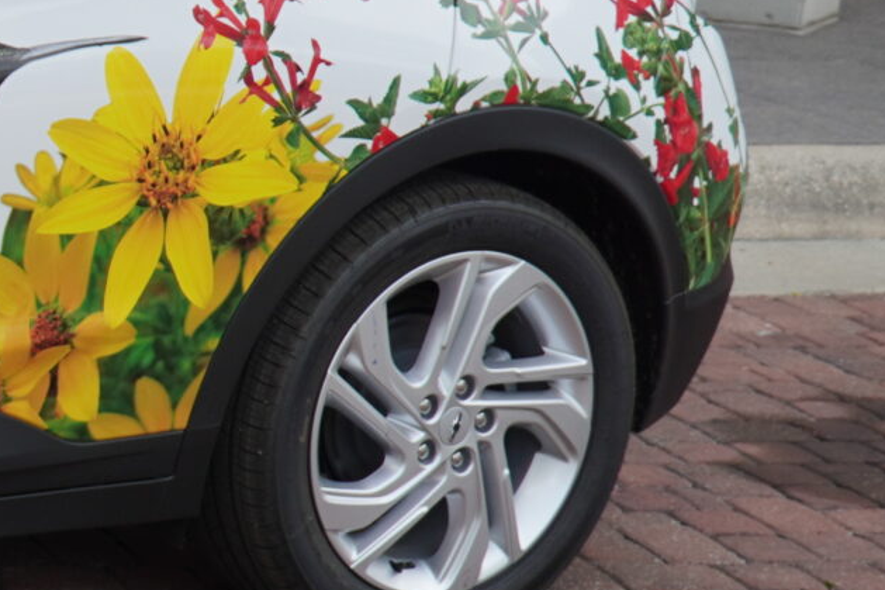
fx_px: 2852
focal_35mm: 116
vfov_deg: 11.8
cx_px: -841
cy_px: 202
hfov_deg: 14.8
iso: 100
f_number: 4.5
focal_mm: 19
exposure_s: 1/320
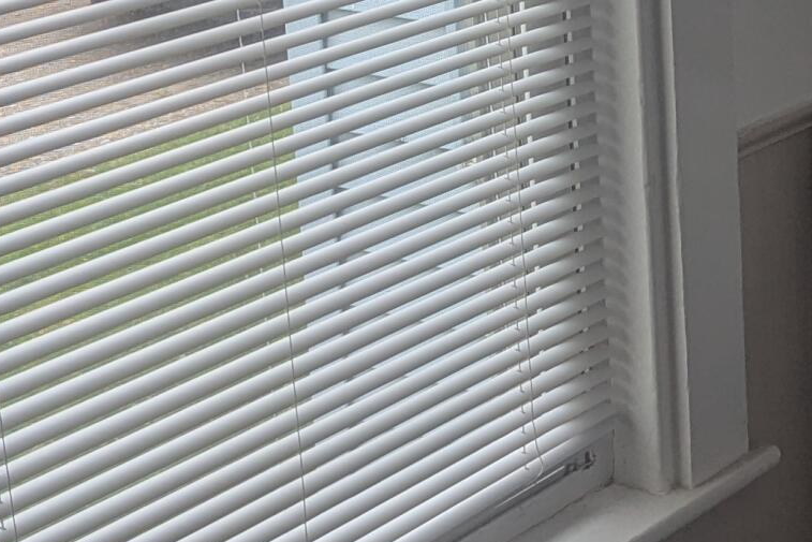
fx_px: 2233
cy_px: 96
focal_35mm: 99
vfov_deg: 13.7
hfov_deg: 19.3
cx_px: 998
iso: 43
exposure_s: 1/249
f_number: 1.85
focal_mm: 6.81
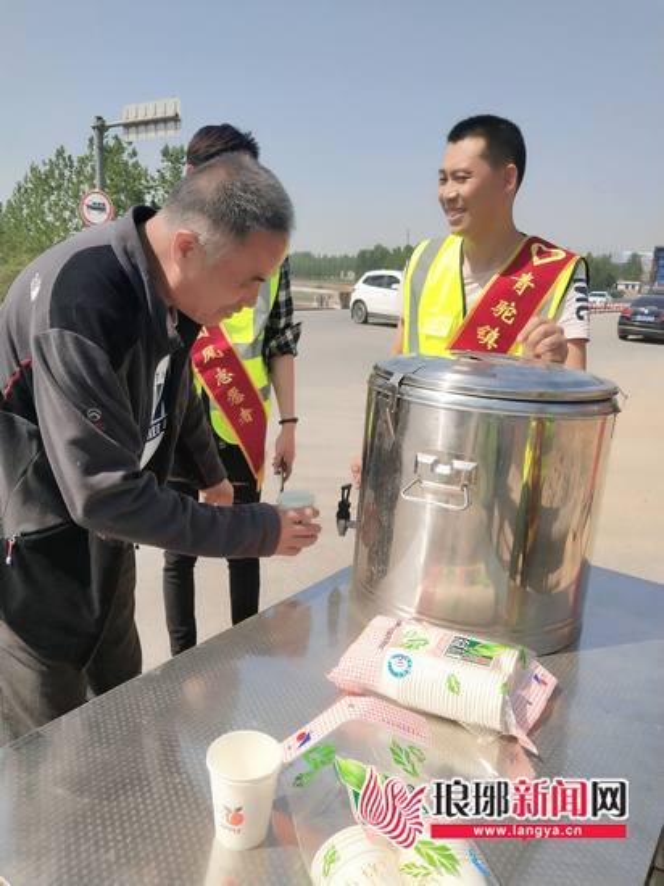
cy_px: 443
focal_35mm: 30
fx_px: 768
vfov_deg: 60.0
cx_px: 332
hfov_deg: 46.8
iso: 79
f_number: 1.8
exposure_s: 1/4569
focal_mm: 3.95
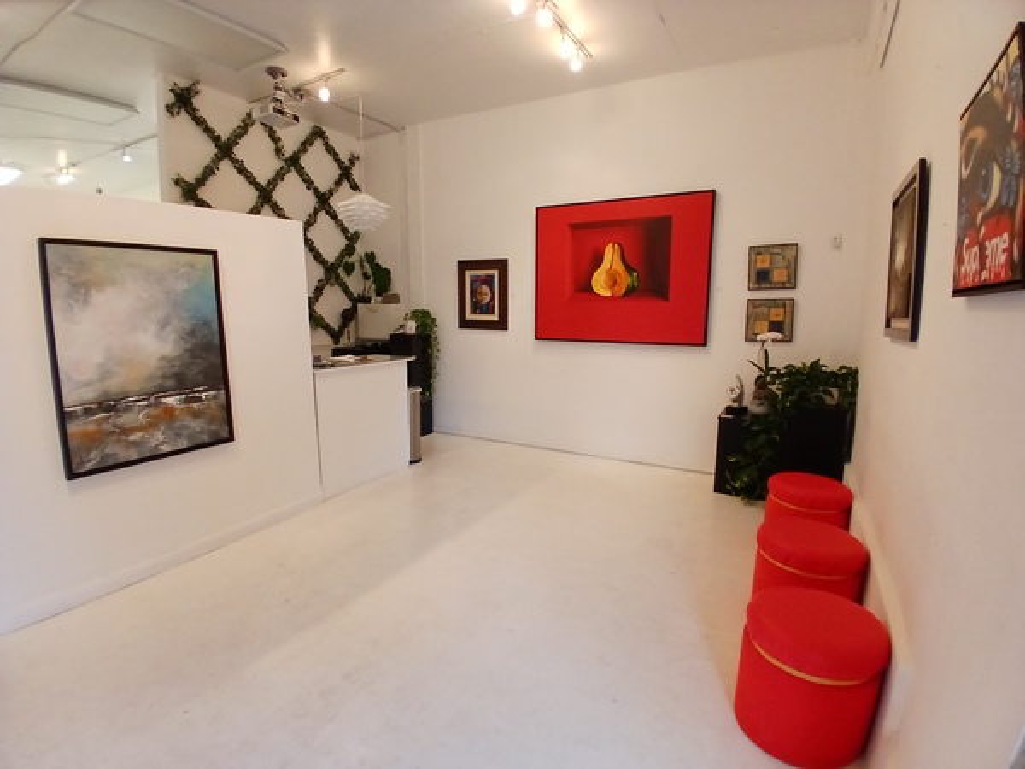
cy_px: 384
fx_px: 503
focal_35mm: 17
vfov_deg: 74.7
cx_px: 512
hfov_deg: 91.0
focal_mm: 1.4
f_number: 2.2
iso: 160
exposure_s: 1/30
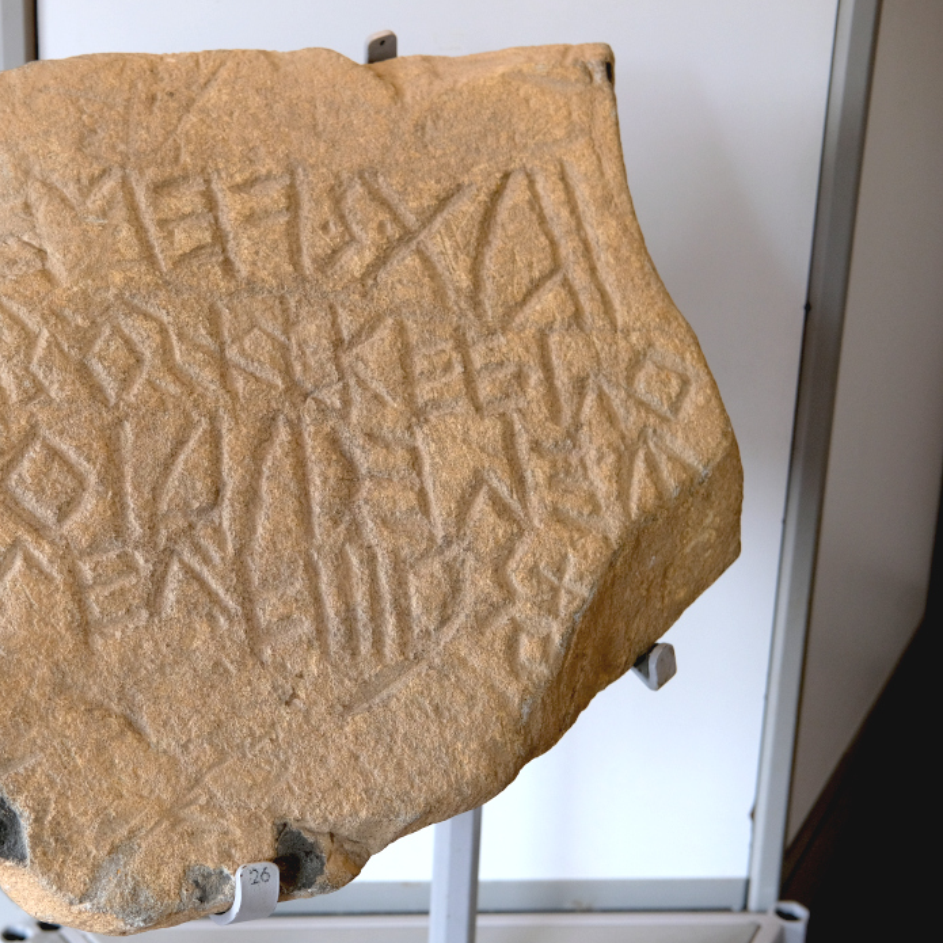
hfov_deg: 25.2
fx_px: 2096
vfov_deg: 25.4
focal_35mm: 68
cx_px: 284
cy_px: 472
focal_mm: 35
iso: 800
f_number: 4
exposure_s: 1/60
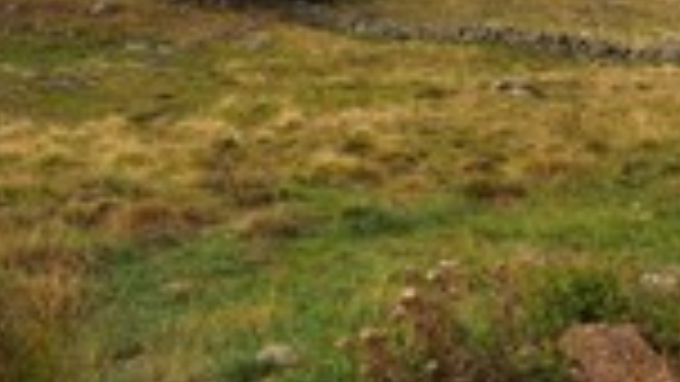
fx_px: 1262
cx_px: 919
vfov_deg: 17.2
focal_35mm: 70
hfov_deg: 25.3
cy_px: 175
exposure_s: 1/250
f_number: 10
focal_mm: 24
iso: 200
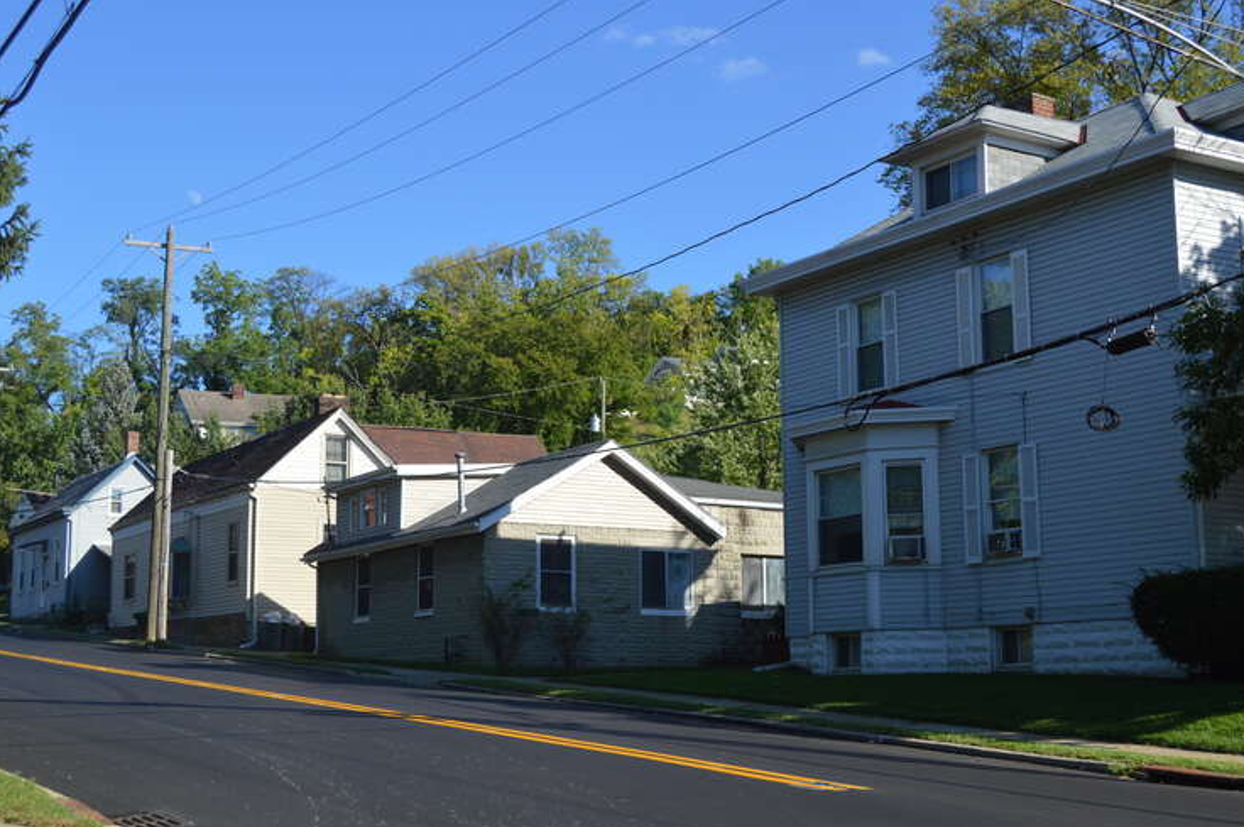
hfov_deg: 39.2
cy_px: 394
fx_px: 1745
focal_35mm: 51
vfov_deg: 26.7
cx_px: 617
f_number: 8
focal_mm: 31
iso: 100
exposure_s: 1/250
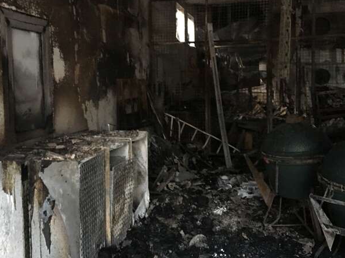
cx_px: 156
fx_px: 389
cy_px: 102
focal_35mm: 39
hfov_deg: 47.8
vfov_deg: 36.7
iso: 500
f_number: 2.2
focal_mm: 4.15
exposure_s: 1/17
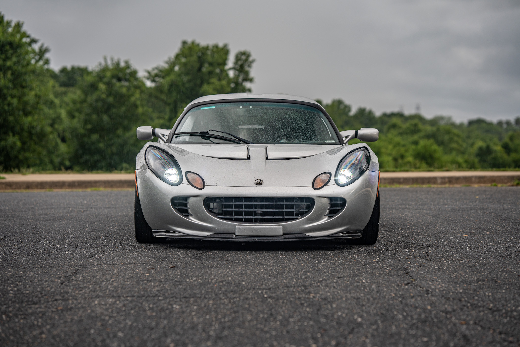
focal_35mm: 85
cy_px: 174
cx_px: 260
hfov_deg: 23.9
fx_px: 1228
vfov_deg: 16.1
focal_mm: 85
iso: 125
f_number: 2.8
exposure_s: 1/125
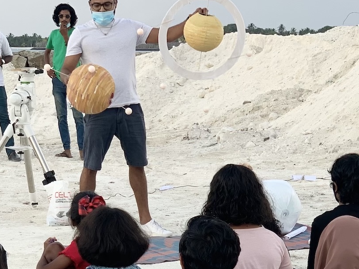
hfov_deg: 15.4
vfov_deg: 11.5
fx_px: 1327
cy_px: 270
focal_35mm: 128
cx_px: 184
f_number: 2.4
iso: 16
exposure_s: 1/122
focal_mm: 6
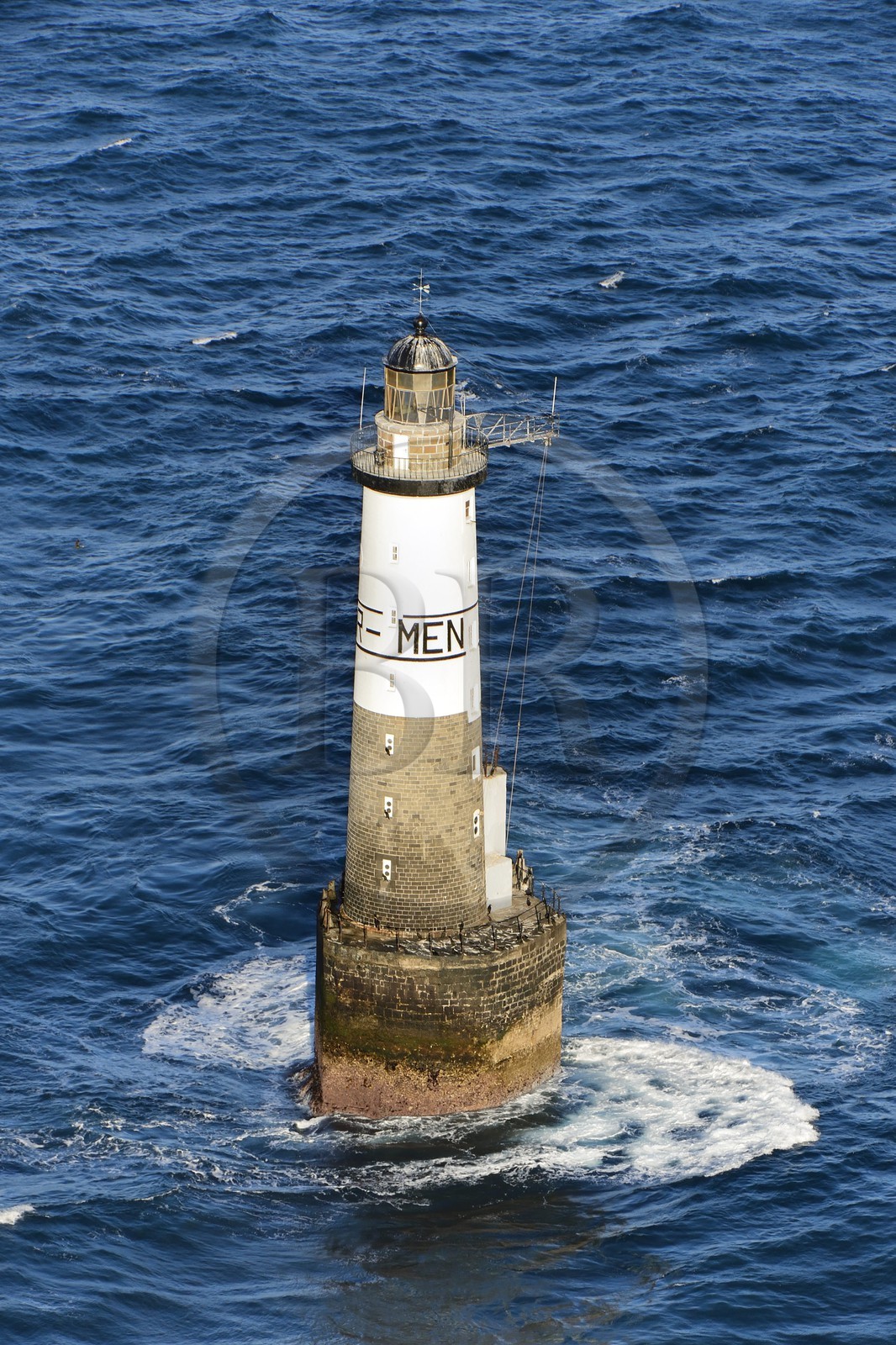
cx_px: 448
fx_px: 7469
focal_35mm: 200
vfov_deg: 10.3
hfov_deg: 6.9
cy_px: 672
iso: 800
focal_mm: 200
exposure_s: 1/1250
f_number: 10
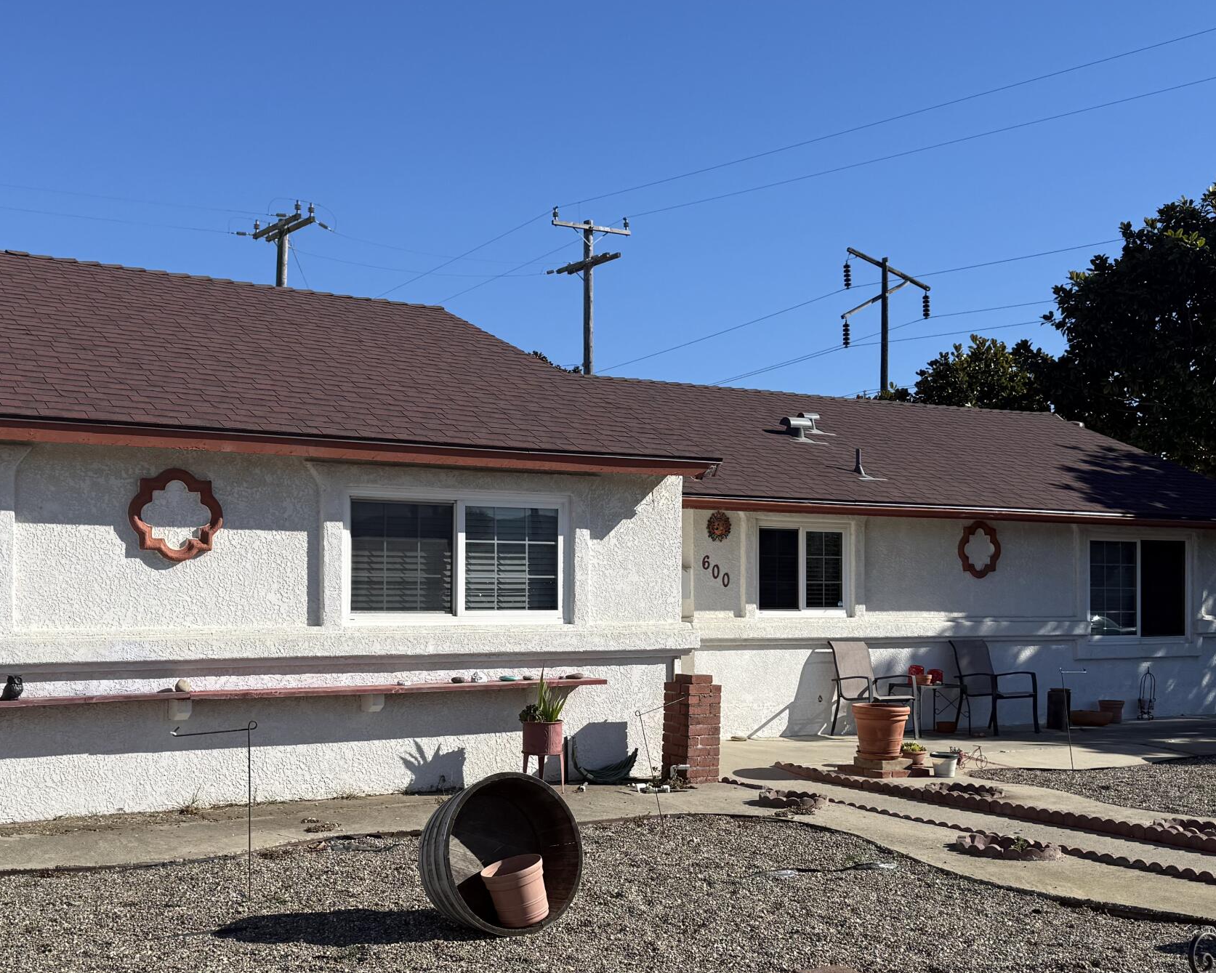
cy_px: 578
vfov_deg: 35.6
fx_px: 1512
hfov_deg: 43.7
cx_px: 529
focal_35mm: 42
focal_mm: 6.76
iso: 80
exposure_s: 1/5714
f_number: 1.78
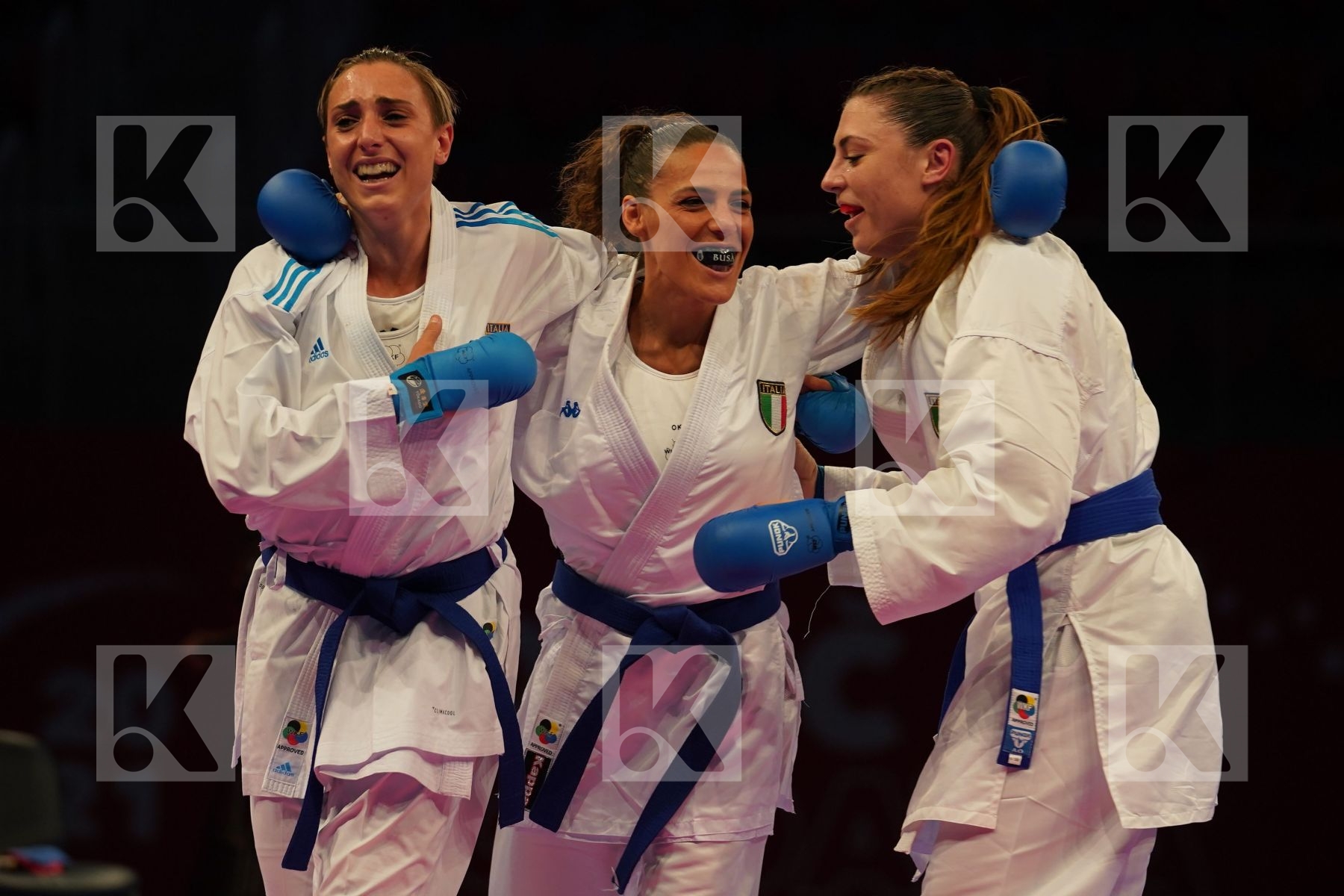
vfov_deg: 6.6
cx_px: 672
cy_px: 448
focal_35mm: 207
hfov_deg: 9.9
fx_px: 7727
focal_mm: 138
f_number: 2.8
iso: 1000
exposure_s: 1/500
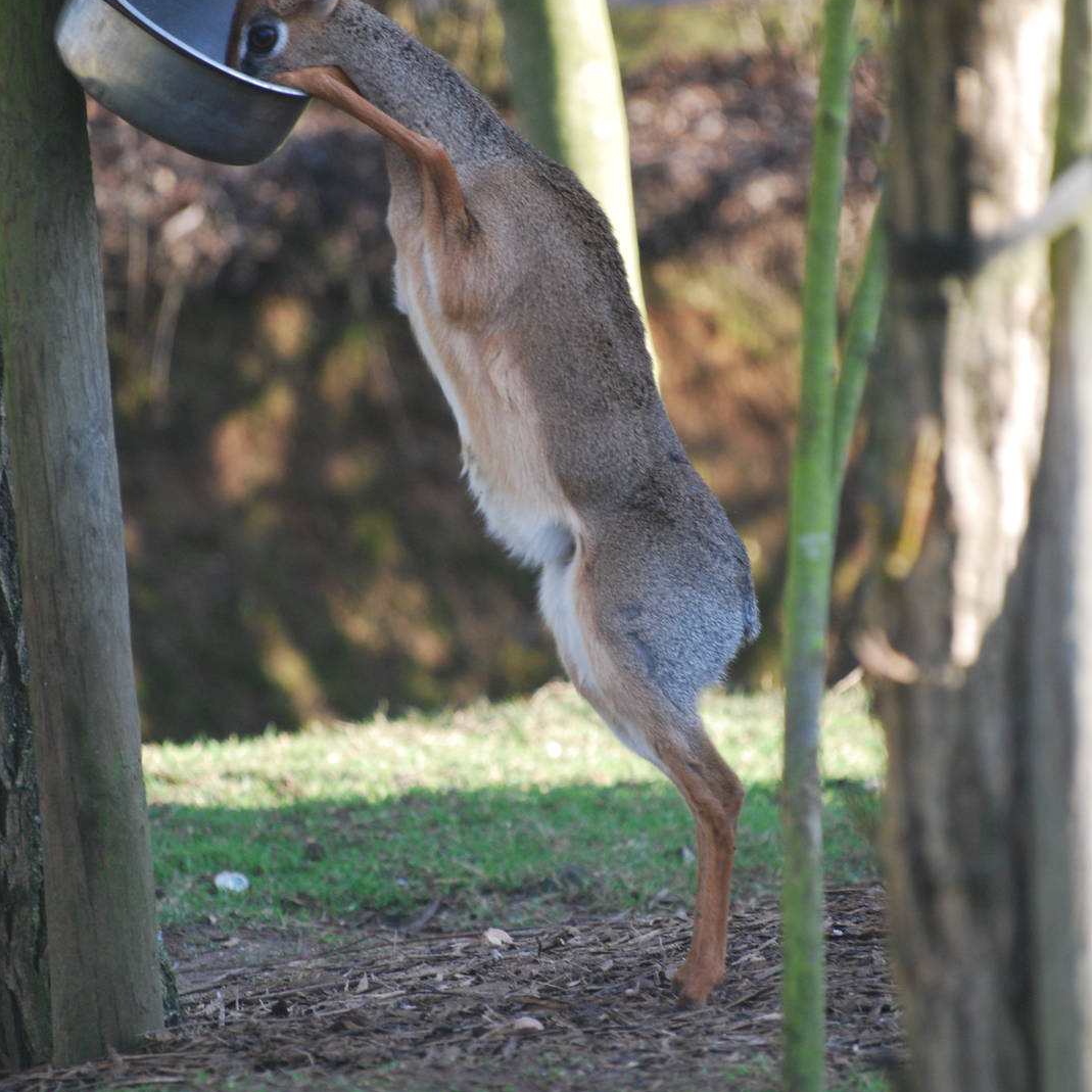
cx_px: 546
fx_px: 18416
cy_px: 567
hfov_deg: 3.4
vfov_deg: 3.4
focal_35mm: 516
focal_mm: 270
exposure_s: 1/160
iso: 400
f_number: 5.6
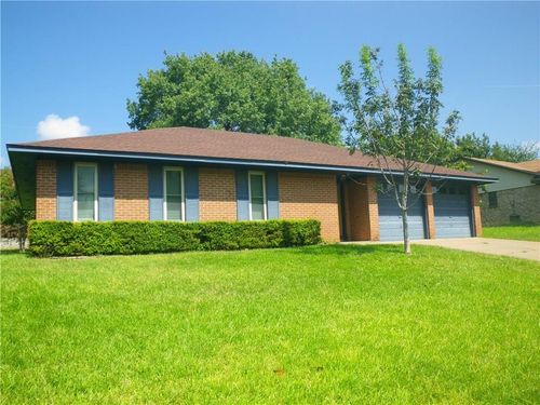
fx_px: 437
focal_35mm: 28
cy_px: 202
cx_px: 270
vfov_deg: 49.7
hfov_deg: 63.4
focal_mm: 5
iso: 64
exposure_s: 1/250
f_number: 4.2
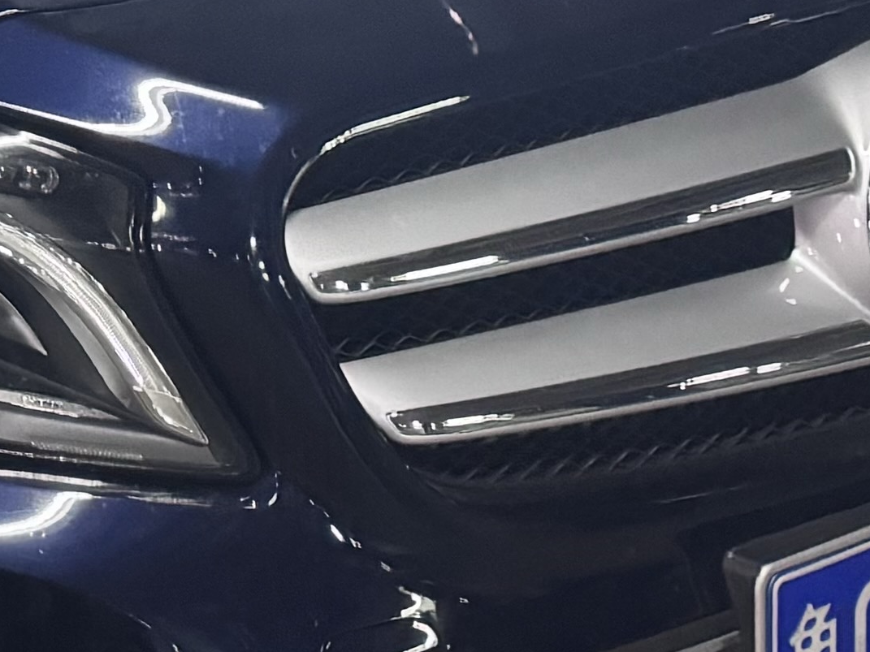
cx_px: -204
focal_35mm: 128
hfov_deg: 14.8
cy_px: 107
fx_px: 3217
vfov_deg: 11.5
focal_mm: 6.76
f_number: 1.78
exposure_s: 1/25
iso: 800
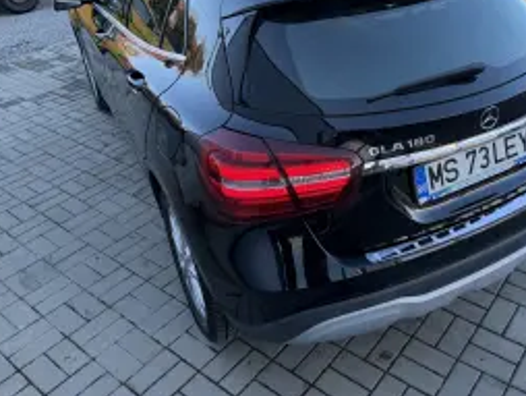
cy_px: 133
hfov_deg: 53.1
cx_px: 342
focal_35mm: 34
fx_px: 517
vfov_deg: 41.3
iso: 80
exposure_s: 1/274
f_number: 1.78
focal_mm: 6.76
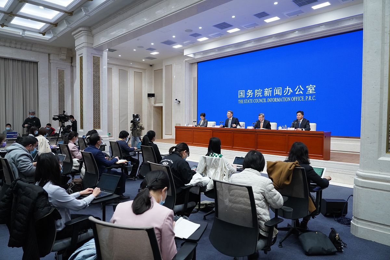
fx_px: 260
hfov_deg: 73.7
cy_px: 130
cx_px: 195
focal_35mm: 24
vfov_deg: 53.1
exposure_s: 1/160
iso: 1600
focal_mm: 24
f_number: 4
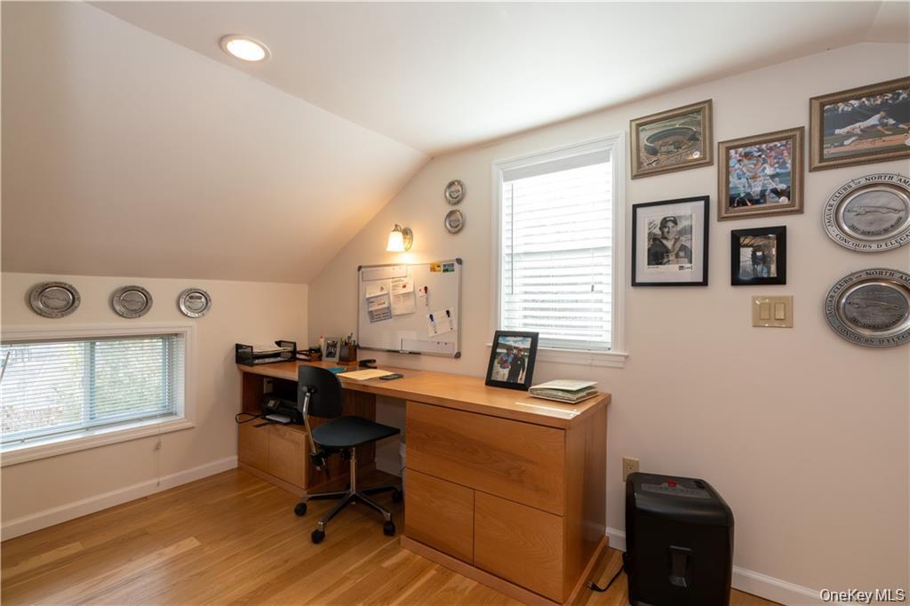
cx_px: 455
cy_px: 303
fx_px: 404
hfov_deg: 96.8
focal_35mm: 16
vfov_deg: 73.7
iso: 200
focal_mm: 16
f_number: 9
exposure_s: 1/20
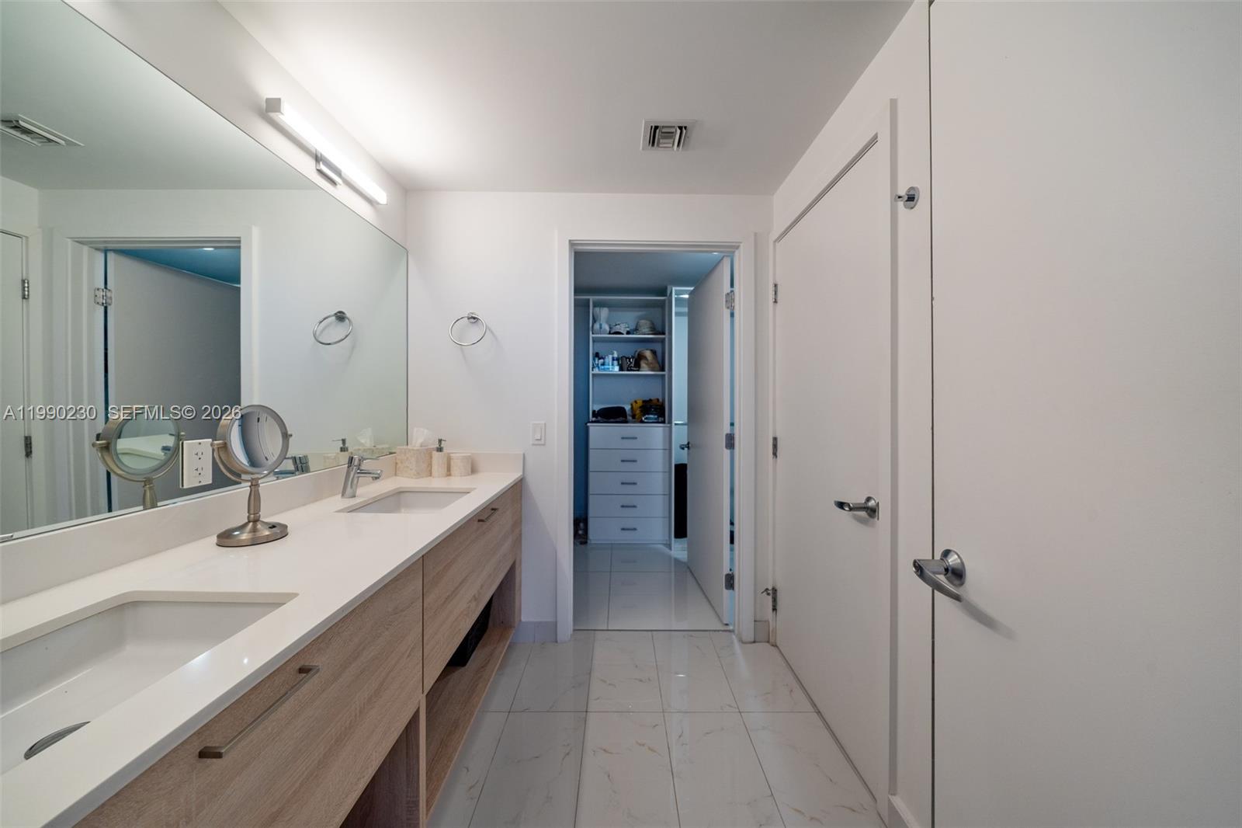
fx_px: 414
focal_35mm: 12
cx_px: 621
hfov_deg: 112.6
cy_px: 414
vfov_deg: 90.0
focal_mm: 12
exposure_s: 1/25
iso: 400
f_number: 8
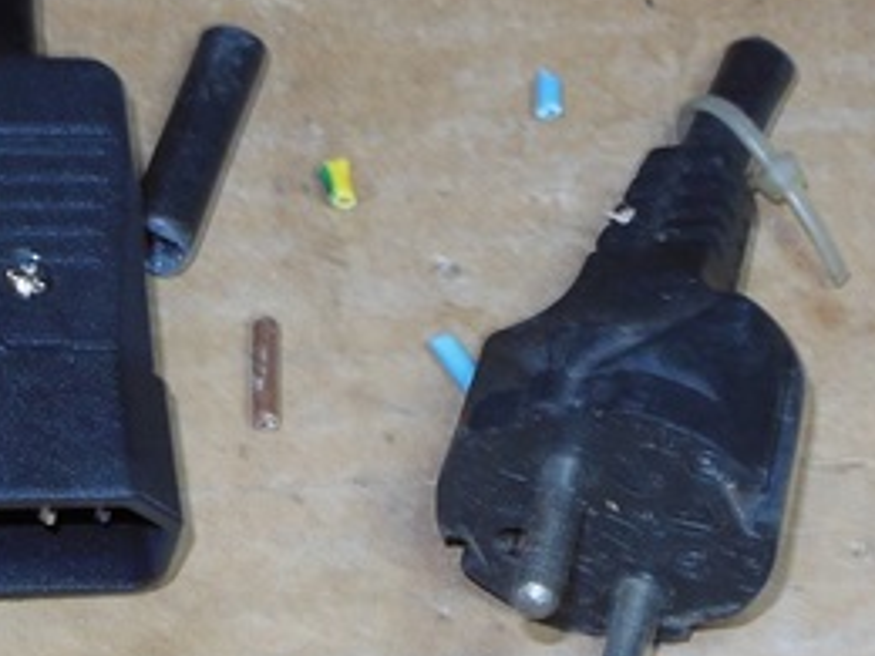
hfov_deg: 38.0
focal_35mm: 50
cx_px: 330
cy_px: 404
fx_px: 1264
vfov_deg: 29.0
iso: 125
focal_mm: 5.2
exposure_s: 1/30
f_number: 3.3
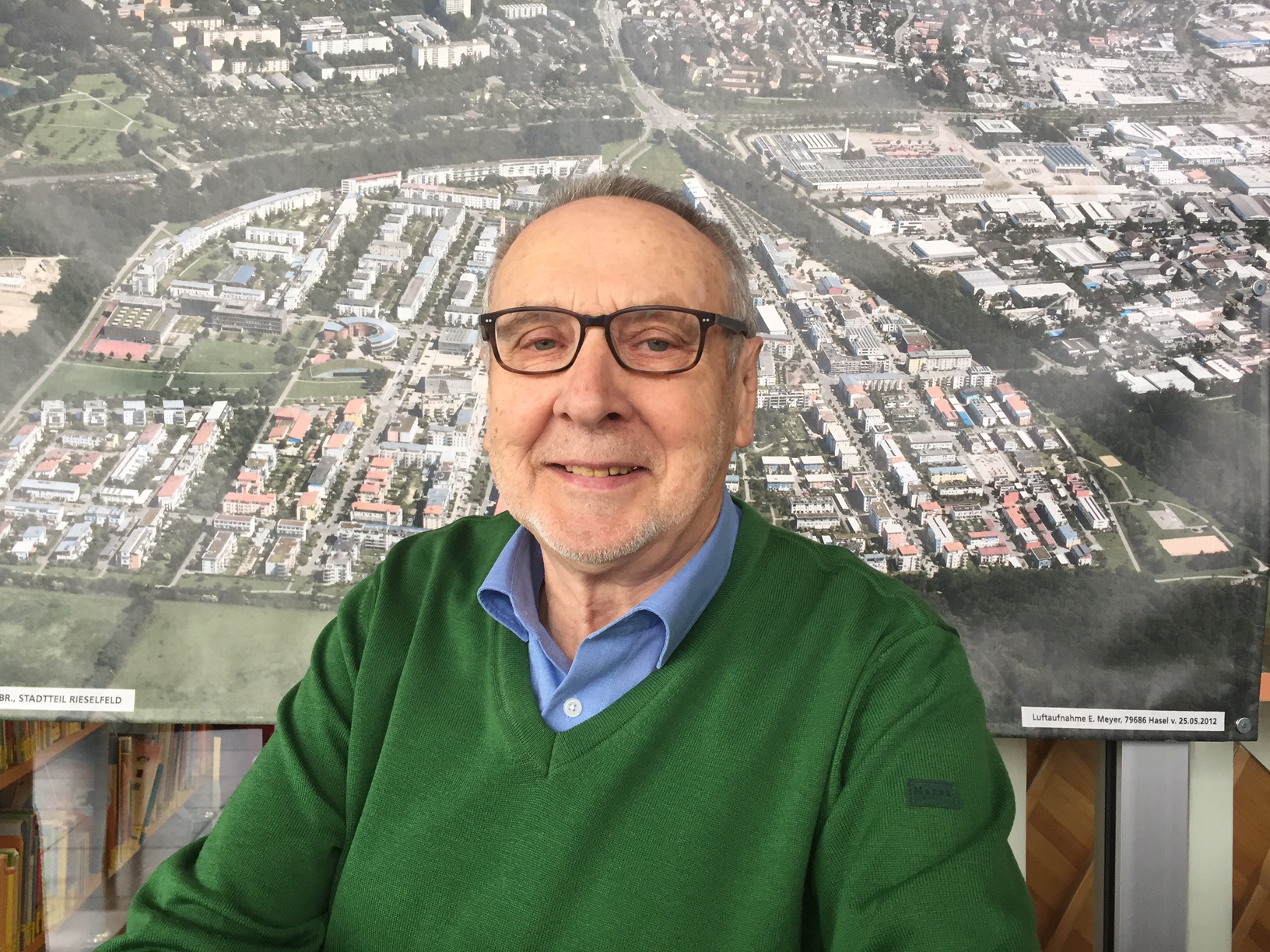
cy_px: 476
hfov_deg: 61.7
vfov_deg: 48.2
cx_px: 635
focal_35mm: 29
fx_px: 1064
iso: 40
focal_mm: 4.15
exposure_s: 1/33
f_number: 2.2
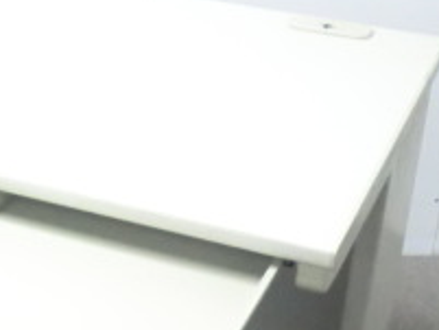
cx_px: -17
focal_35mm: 102
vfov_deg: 14.5
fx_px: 1294
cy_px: 195
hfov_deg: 18.7
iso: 800
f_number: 3.5
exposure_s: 1/40
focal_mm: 5.8
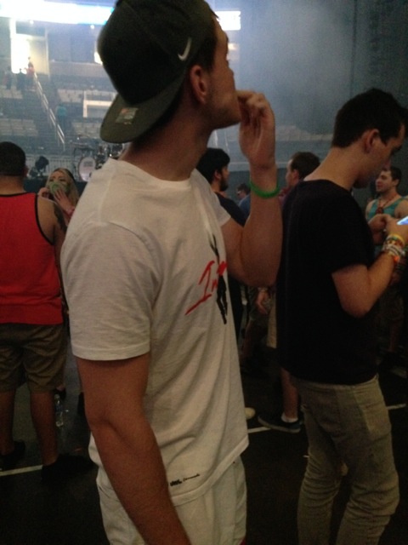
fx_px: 519
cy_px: 272
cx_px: 204
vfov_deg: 55.4
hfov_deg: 42.9
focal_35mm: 33
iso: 800
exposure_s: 1/15
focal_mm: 4.12
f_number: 2.4
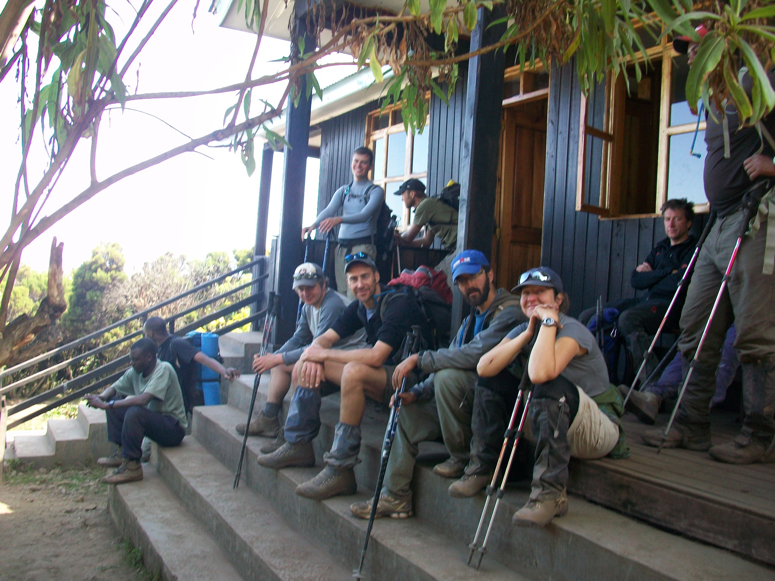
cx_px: 388
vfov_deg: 44.2
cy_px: 290
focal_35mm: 32
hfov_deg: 56.8
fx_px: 716
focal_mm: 5.7
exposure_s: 1/100
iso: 64
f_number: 2.8
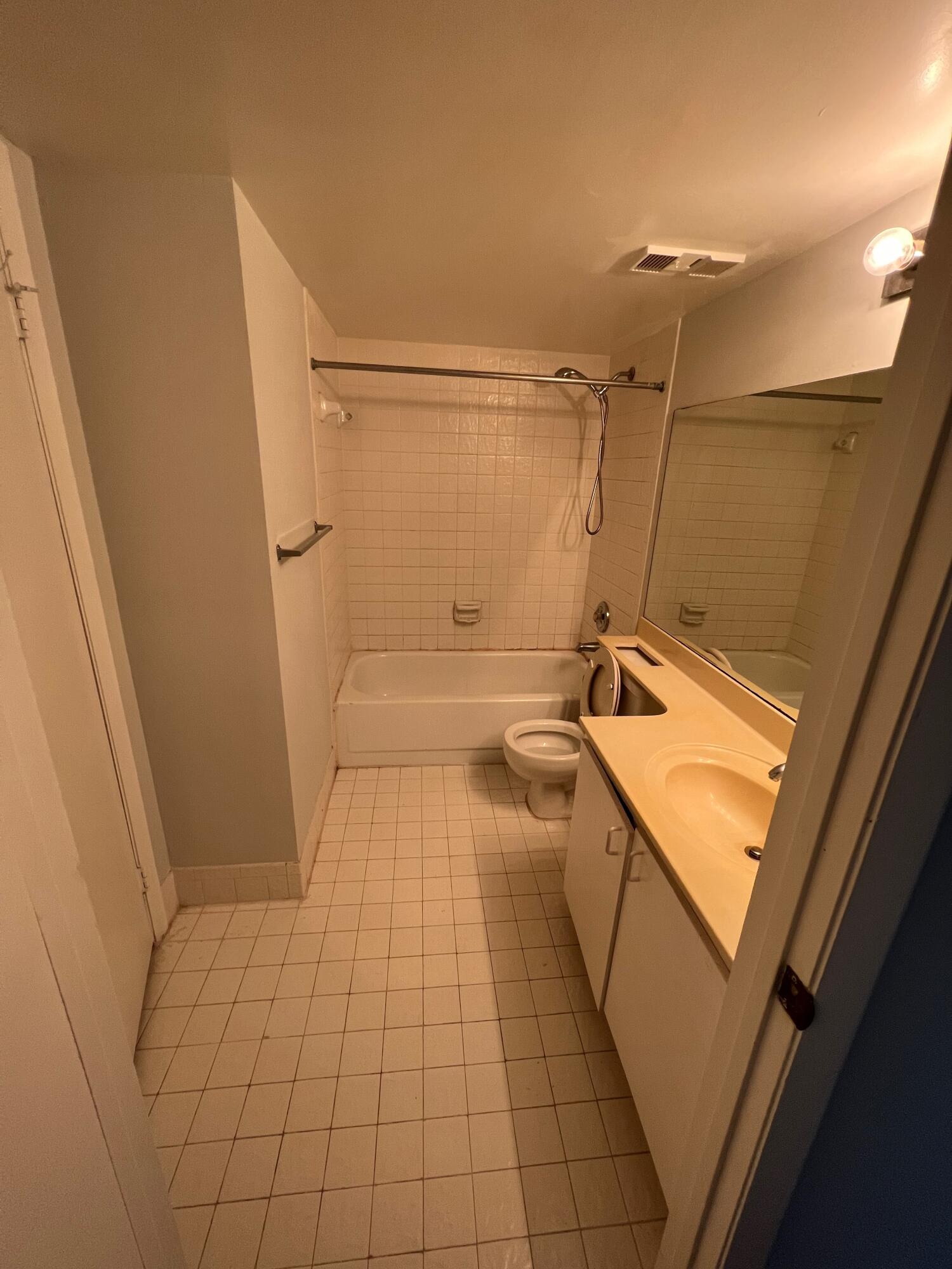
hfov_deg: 89.9
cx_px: 476
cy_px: 634
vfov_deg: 106.2
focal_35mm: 13
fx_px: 477
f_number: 1.8
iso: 200
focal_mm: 1.57
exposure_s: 1/120
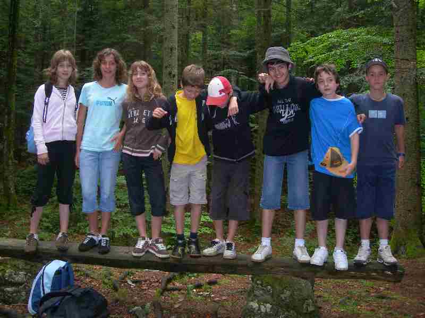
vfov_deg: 37.7
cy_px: 159
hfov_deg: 49.0
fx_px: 467
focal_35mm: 38
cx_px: 212
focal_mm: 7.8
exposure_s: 1/60.1
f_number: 2.8
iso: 161
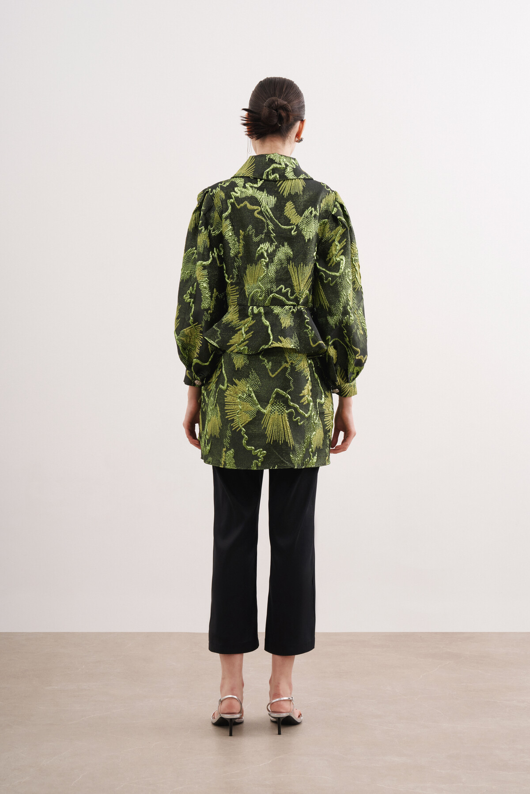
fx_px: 1192
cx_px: 265
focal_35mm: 54
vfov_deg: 36.9
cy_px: 397
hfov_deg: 25.1
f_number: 11
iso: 400
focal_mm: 54
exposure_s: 1/160
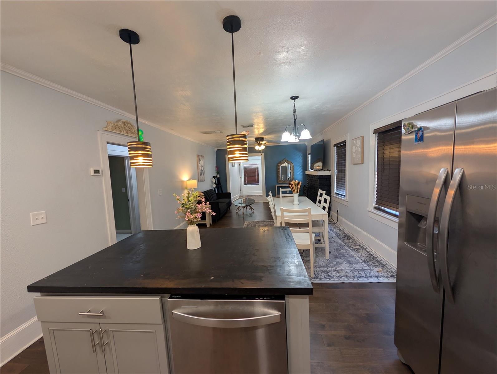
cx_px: 248
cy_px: 187
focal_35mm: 12
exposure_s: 1/60
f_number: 1.7
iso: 63
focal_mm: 2.02
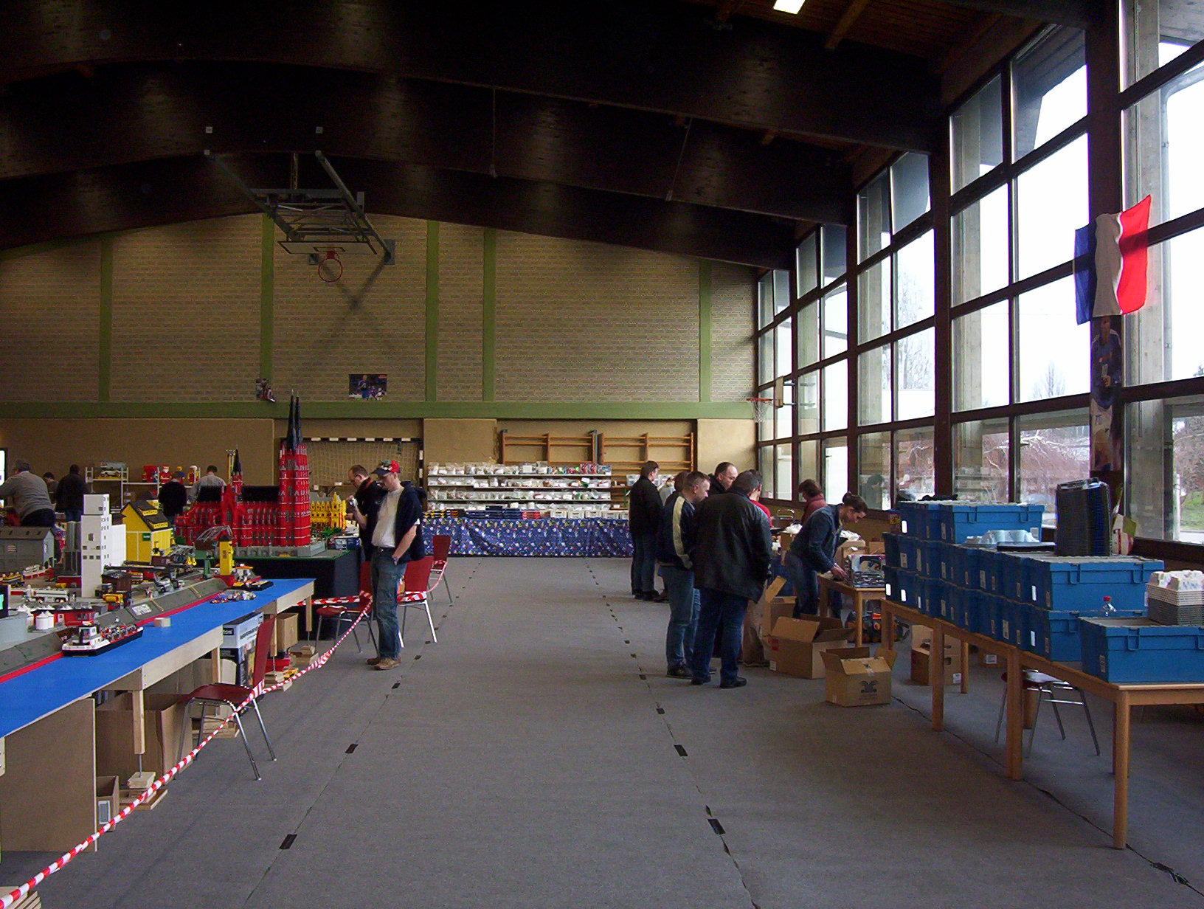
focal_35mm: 43
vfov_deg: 33.7
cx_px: 602
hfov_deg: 43.8
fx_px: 1499
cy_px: 454
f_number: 2.73
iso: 140
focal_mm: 5.77
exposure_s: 1/60
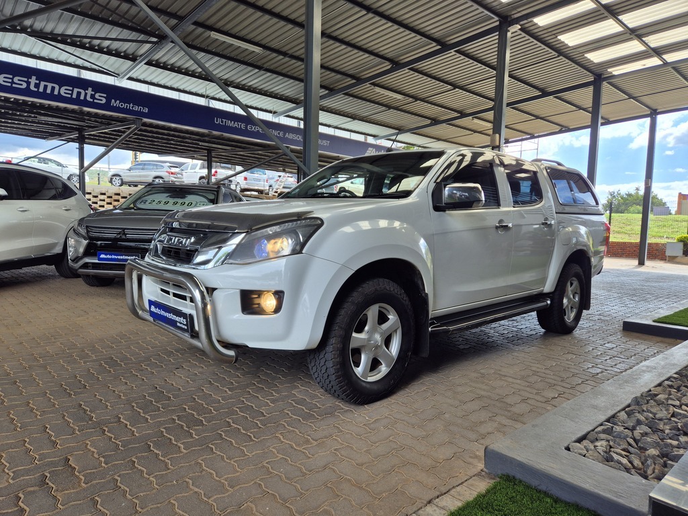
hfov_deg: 73.9
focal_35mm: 23
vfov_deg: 58.9
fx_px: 457
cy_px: 258
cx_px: 344
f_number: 1.8
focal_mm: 5.4
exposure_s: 1/336
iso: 25
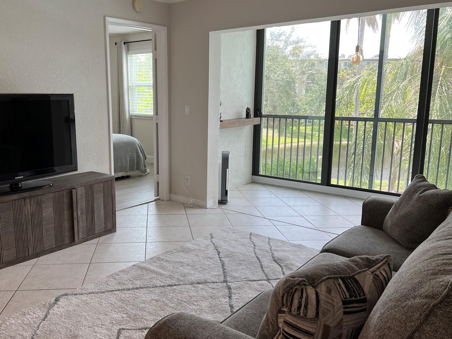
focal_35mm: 32
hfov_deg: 56.3
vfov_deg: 44.2
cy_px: 171
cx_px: 177
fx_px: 418
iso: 40
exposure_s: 1/120
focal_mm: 5.7
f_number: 1.5
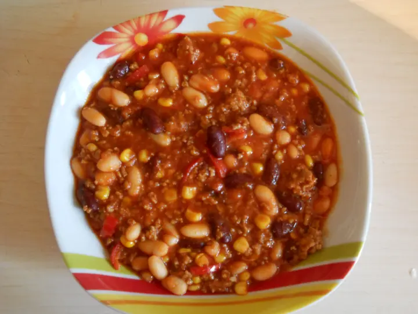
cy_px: 157
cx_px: 209
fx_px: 495
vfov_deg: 35.1
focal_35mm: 41
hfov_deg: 45.8
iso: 400
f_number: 3.1
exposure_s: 1/5
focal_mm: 6.72
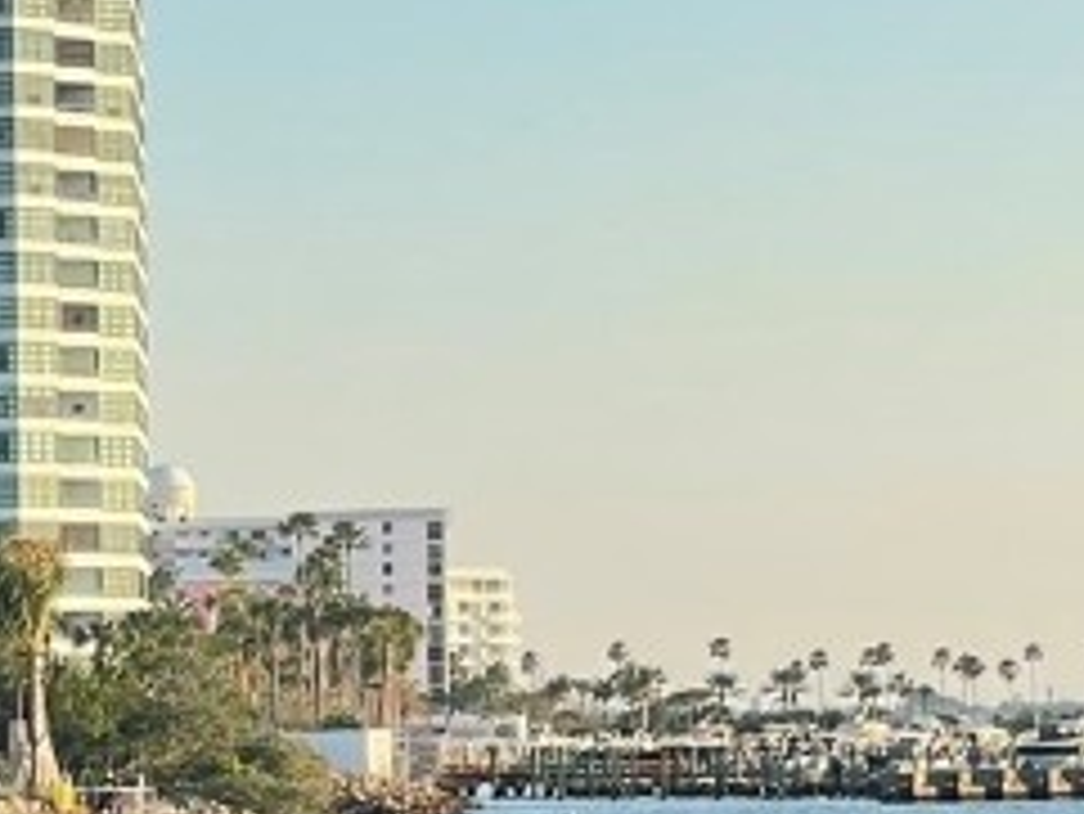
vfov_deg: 6.7
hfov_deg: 8.7
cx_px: -666
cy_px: 814
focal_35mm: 221
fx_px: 6924
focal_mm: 6
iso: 25
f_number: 2
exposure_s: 1/403
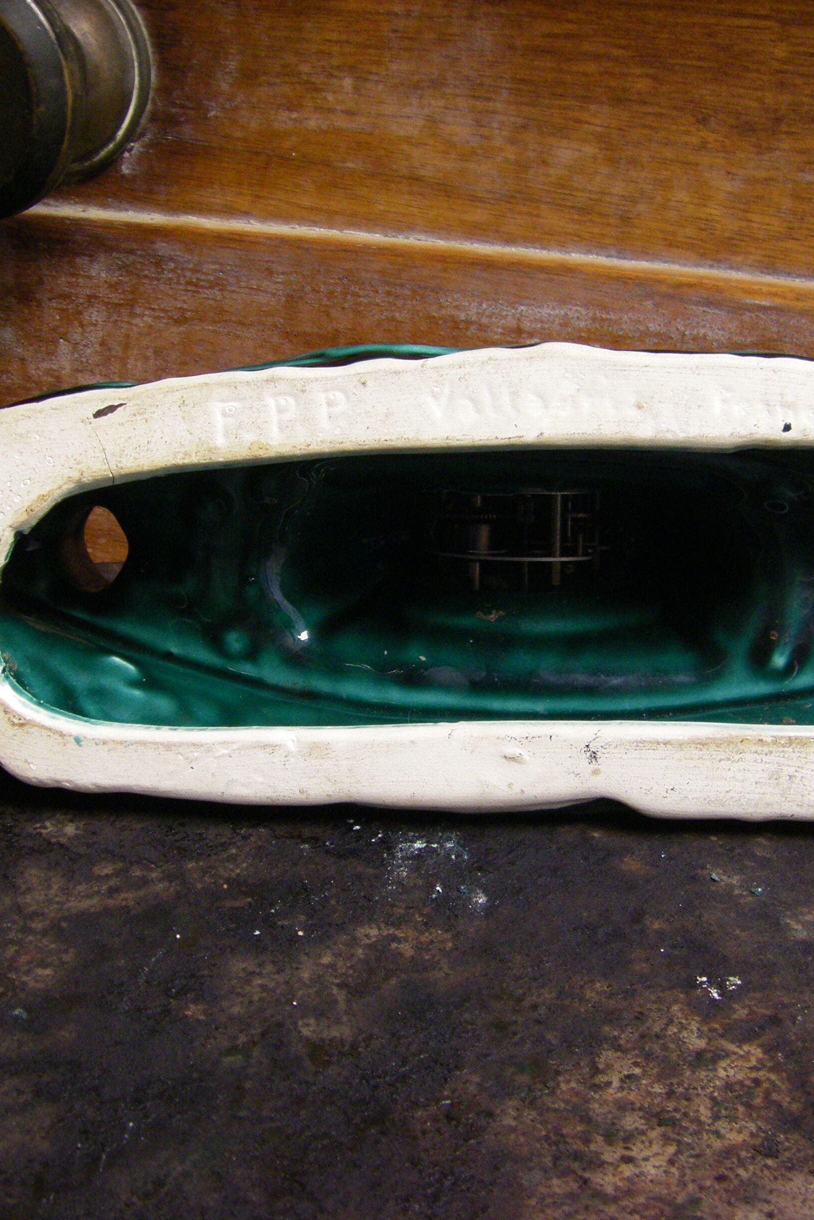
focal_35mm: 53
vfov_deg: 37.5
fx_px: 1797
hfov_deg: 25.5
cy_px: 608
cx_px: 496
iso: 250
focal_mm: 6.3
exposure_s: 1/50
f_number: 3.5
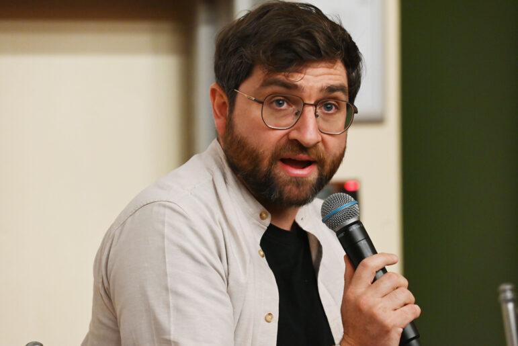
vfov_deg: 7.6
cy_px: 173
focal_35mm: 180
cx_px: 259
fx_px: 2591
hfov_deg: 11.4
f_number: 5
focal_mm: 180
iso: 3200
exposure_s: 1/100
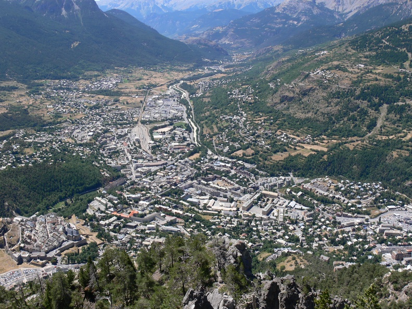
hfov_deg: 52.6
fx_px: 417
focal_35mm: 35
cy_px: 154
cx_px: 206
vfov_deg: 40.7
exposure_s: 1/250
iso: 80
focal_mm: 7.4
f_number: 5.6
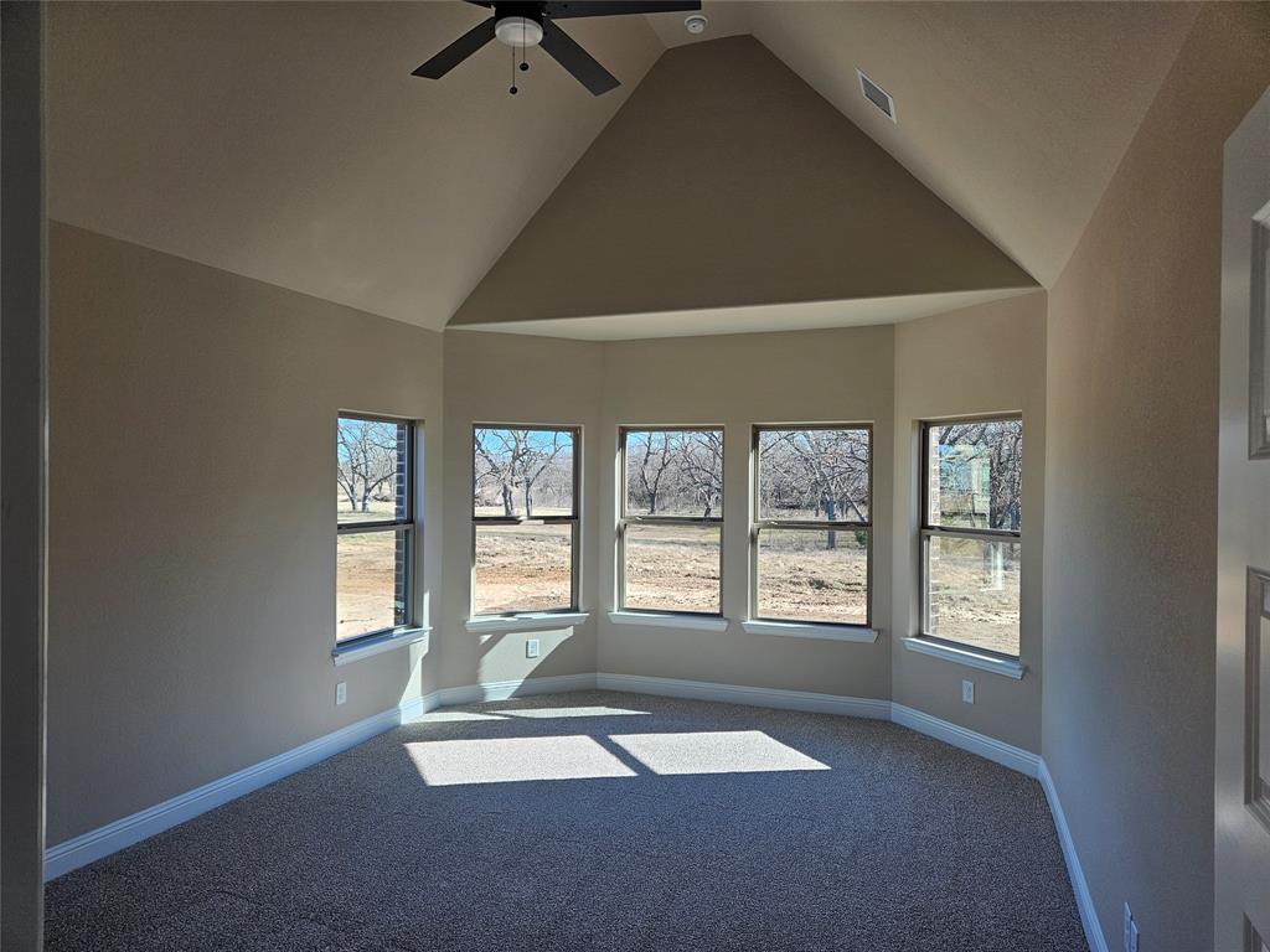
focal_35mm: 23
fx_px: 844
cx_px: 635
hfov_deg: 73.9
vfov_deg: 58.9
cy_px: 476
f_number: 1.8
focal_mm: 5.4
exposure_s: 1/359
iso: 50
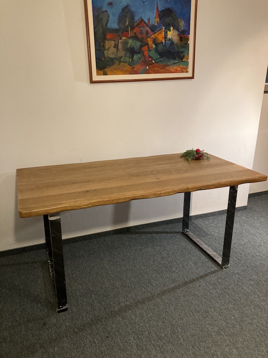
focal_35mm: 28
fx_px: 289
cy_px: 179
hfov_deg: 49.7
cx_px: 134
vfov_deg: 63.4
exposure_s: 1/33
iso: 250
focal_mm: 3.99
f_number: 1.8
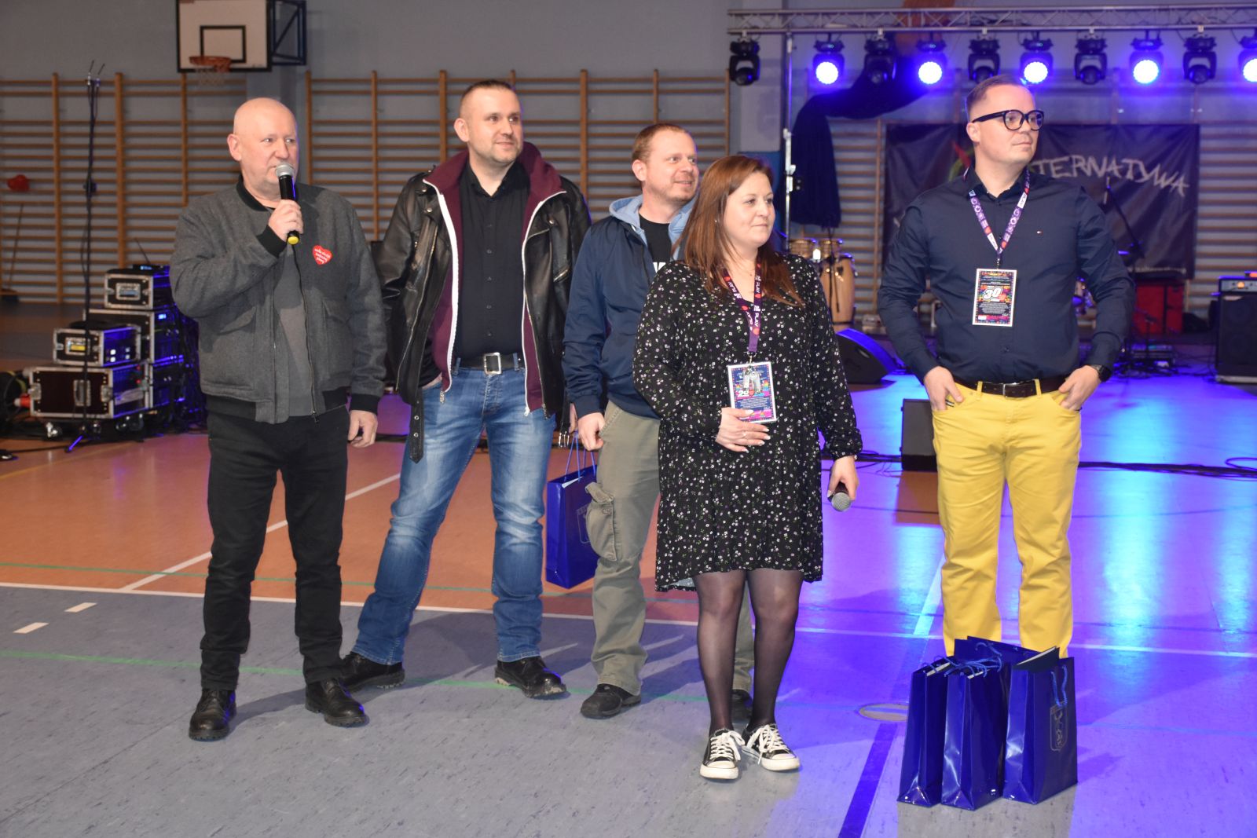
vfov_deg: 25.8
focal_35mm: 52
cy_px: 419
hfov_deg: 37.8
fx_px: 1833
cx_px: 628
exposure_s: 1/60
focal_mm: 35
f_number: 4.2
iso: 1250
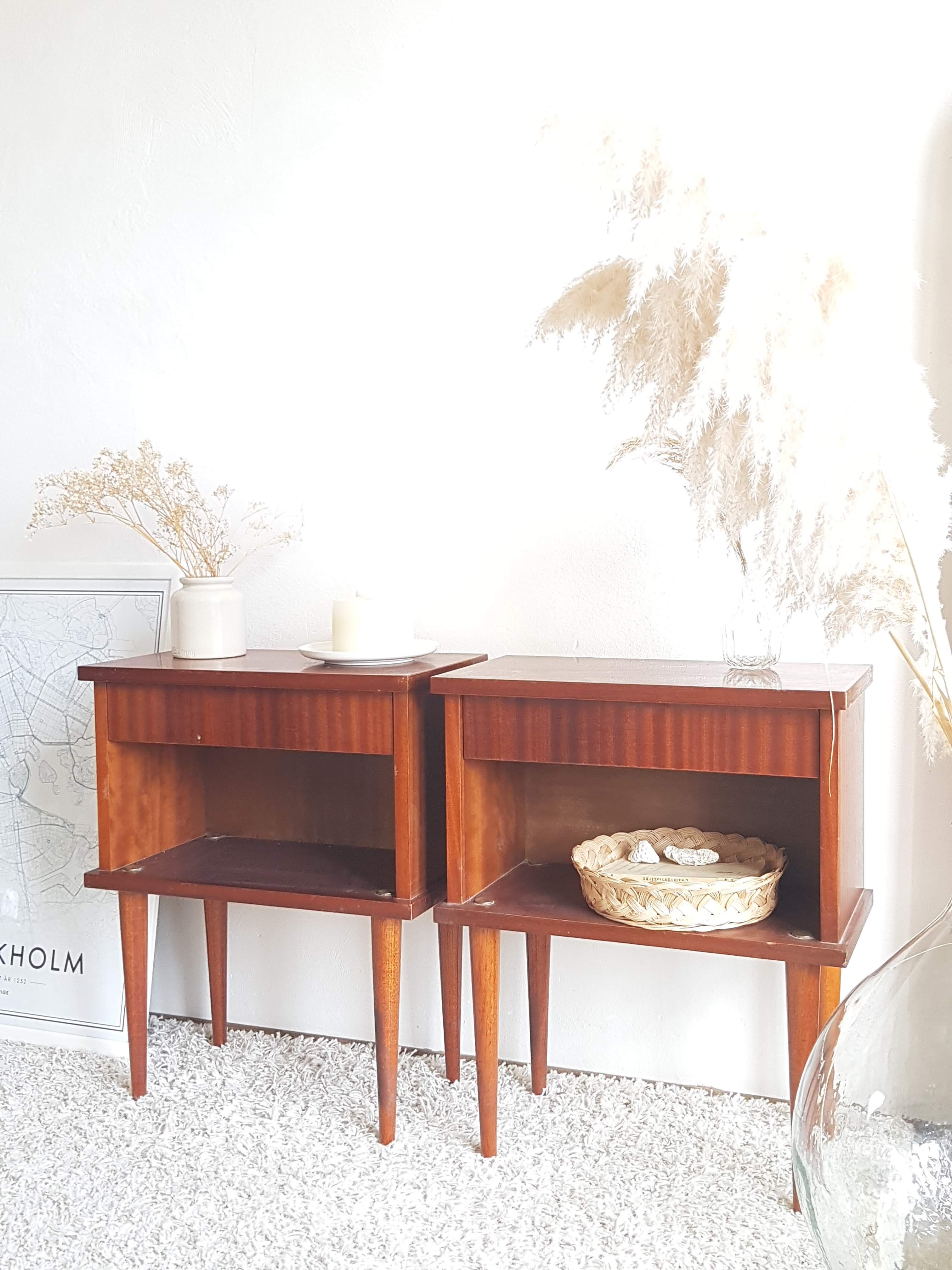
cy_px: 635
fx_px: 953
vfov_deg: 67.3
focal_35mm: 26
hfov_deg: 53.1
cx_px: 476
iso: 125
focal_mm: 4.2
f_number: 1.7
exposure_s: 1/60
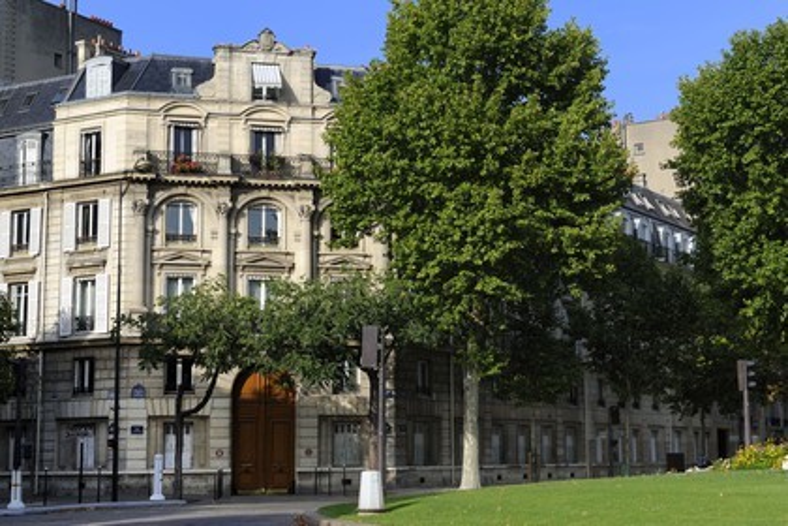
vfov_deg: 22.6
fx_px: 1313
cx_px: 394
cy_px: 263
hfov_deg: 33.4
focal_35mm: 60
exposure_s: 1/160
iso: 200
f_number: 9
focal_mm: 60
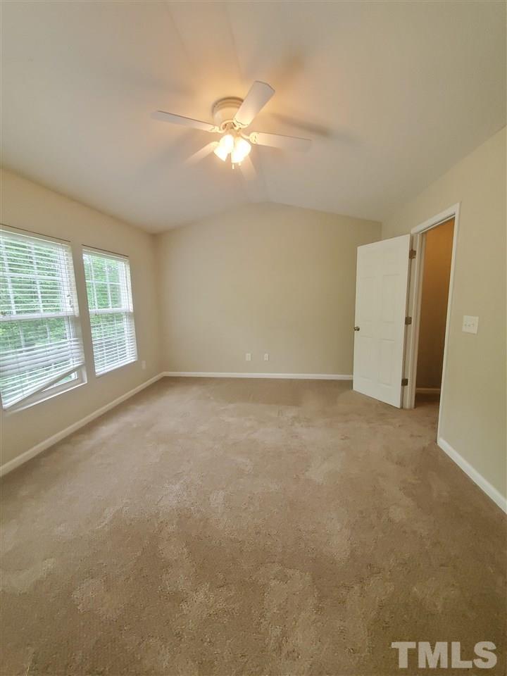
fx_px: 254
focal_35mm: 13
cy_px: 338
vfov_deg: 106.2
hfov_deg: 89.9
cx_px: 254
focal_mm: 1.8
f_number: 2.2
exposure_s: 1/59
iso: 400
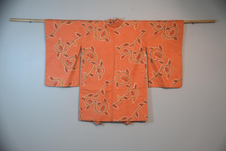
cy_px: 76
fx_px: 358
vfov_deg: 23.8
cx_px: 113
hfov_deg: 35.0
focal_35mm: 57
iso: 400
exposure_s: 1/60
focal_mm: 38
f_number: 4.2
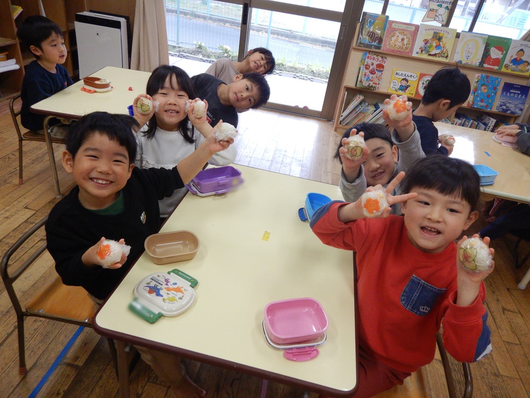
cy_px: 199
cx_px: 265
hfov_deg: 71.6
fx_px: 367
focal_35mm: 24
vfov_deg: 56.8
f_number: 2.8
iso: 125
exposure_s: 1/50
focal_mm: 4.3
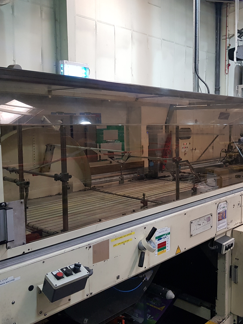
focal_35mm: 35
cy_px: 162
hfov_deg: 39.9
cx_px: 173
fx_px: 328
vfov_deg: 52.6
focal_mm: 4.3
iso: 200
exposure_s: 1/33
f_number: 1.7
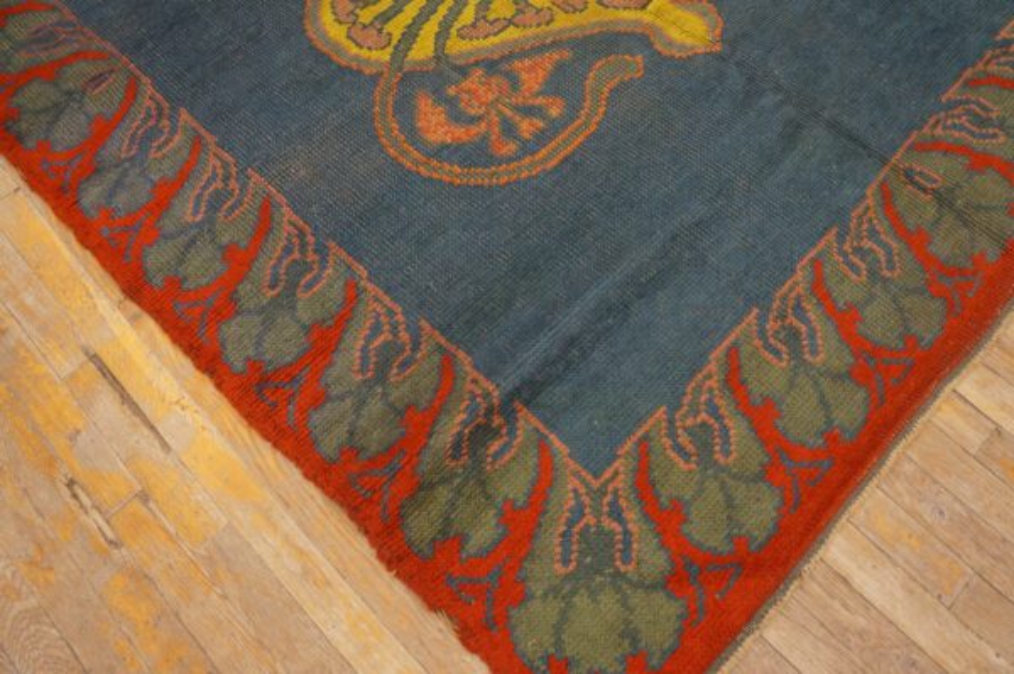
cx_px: 507
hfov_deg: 67.4
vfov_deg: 47.9
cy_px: 337
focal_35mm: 27
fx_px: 760
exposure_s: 1/60
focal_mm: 18
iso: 1250
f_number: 4
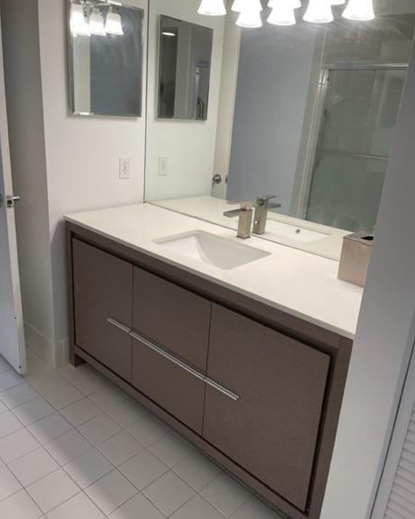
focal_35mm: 28
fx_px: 430
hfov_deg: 51.5
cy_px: 242
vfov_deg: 62.2
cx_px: 209
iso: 50
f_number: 1.6
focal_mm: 5.1
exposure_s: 1/120
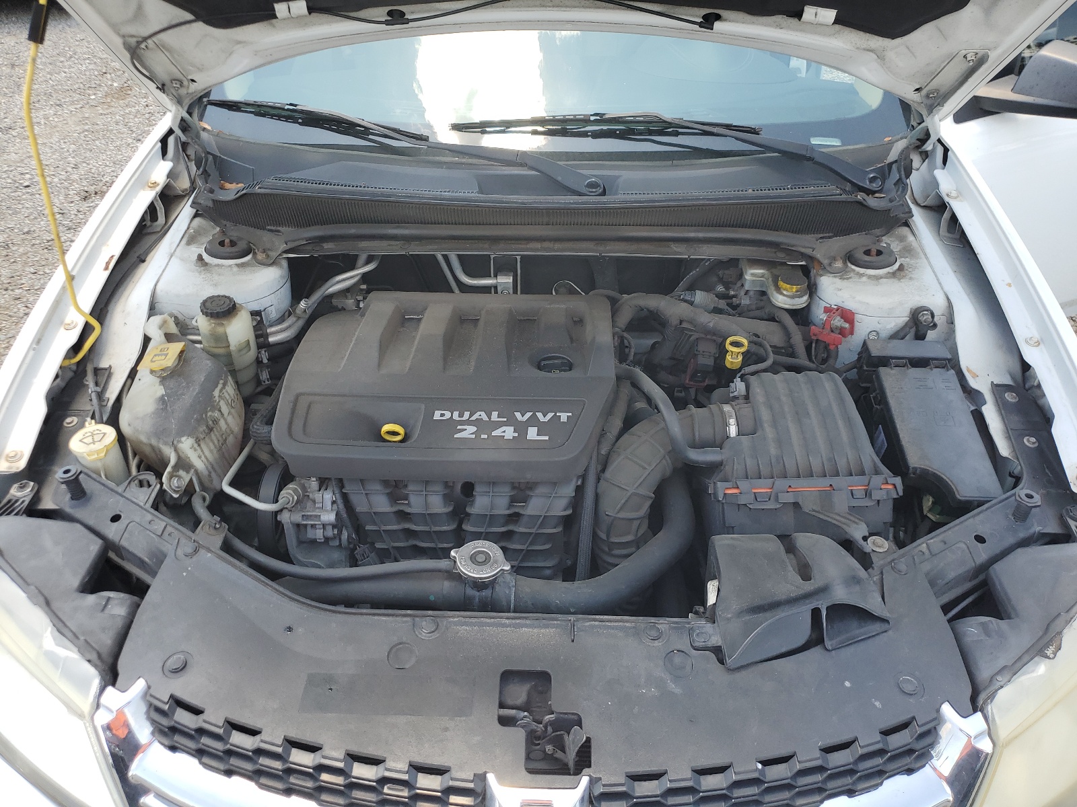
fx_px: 809
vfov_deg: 53.1
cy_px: 404
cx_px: 538
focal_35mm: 26
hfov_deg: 67.3
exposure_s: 1/526
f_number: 1.5
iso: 50
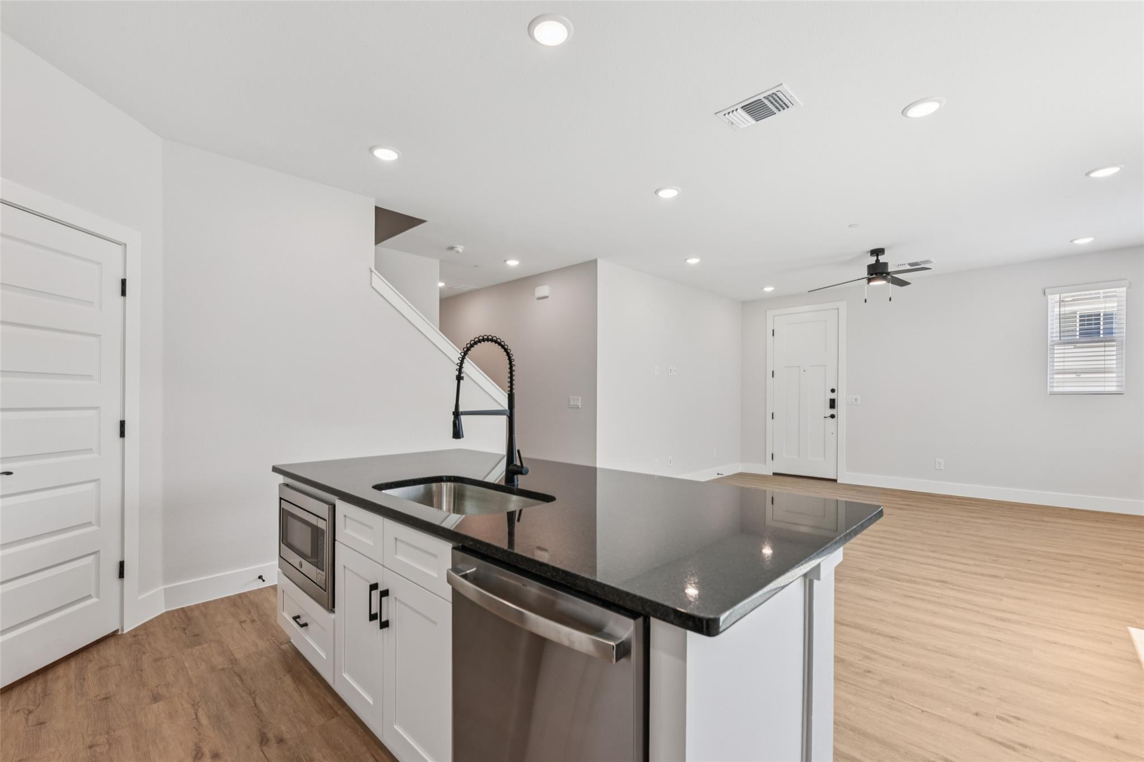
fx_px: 445
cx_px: 572
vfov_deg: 81.2
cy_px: 381
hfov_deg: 104.3
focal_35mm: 14
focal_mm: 14
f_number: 8
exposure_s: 1/13
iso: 100
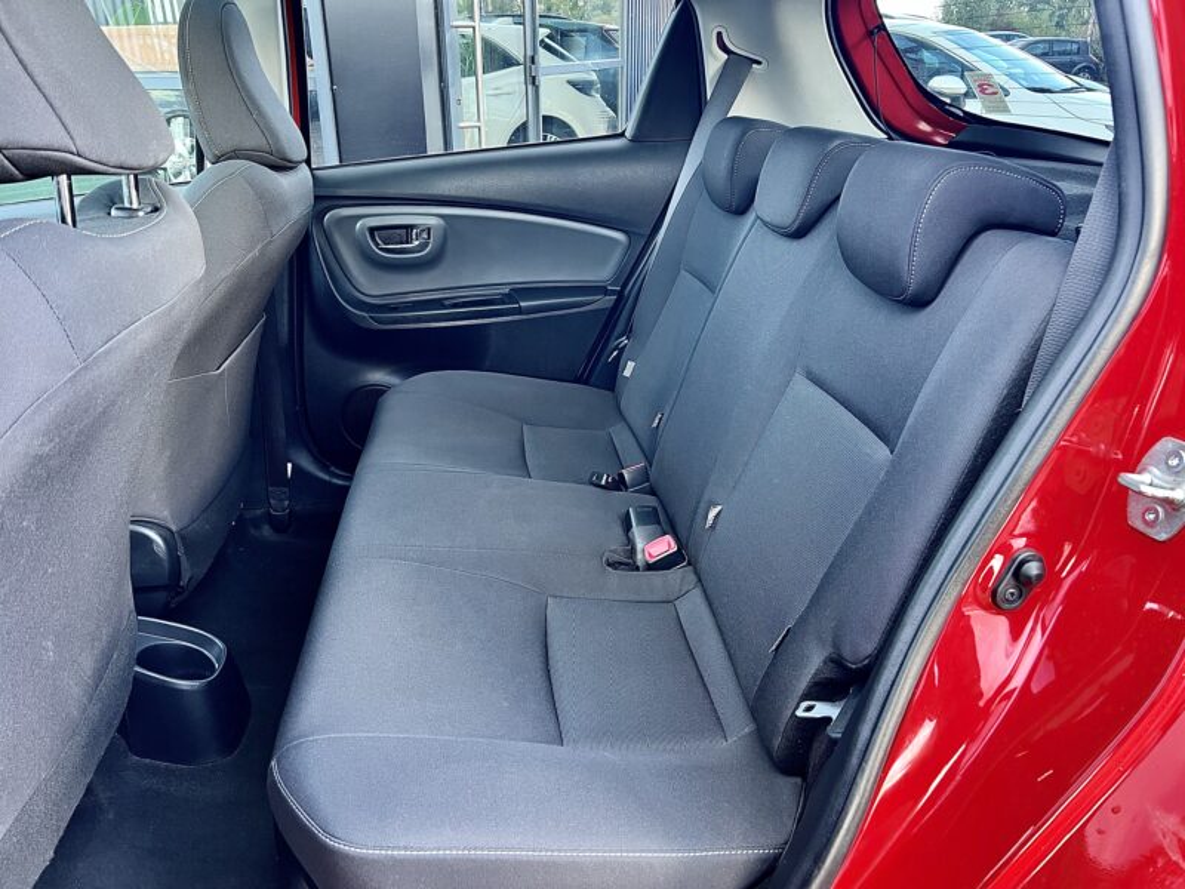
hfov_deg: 67.3
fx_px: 890
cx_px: 592
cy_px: 444
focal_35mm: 26
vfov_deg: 53.1
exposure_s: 1/60
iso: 160
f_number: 1.5
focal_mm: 5.7
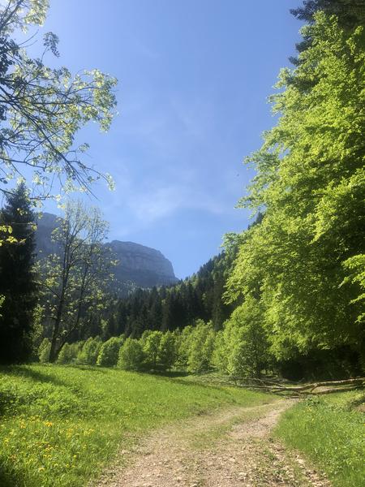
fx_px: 394
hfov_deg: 49.7
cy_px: 244
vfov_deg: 63.4
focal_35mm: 28
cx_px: 182
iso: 20
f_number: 1.8
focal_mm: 3.99
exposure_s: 1/1715
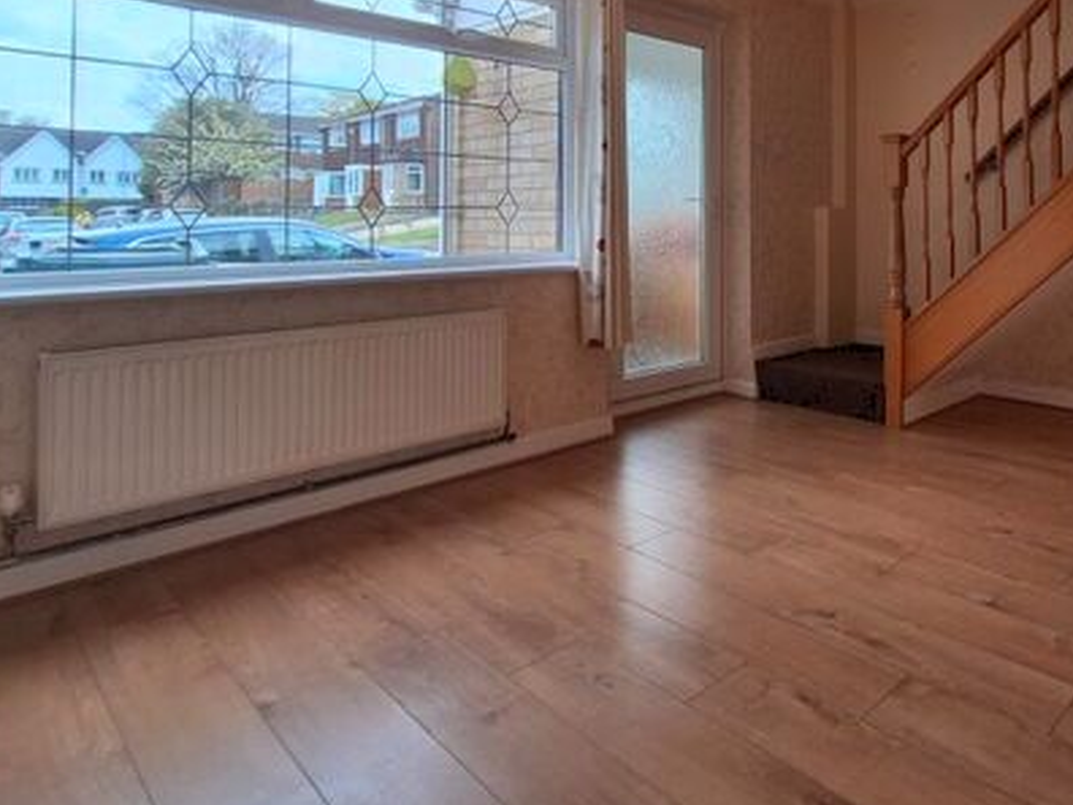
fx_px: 713
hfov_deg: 69.7
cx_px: 786
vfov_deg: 56.1
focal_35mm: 23
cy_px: 205
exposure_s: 1/100
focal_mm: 1.74
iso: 50
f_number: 2.2
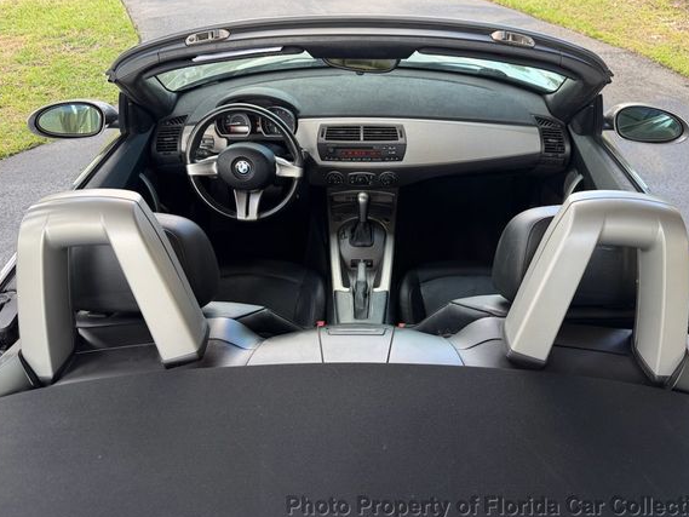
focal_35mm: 27
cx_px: 371
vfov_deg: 51.3
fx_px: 538
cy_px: 241
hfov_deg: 65.2
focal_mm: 6.76
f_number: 1.78
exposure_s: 1/155
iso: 80
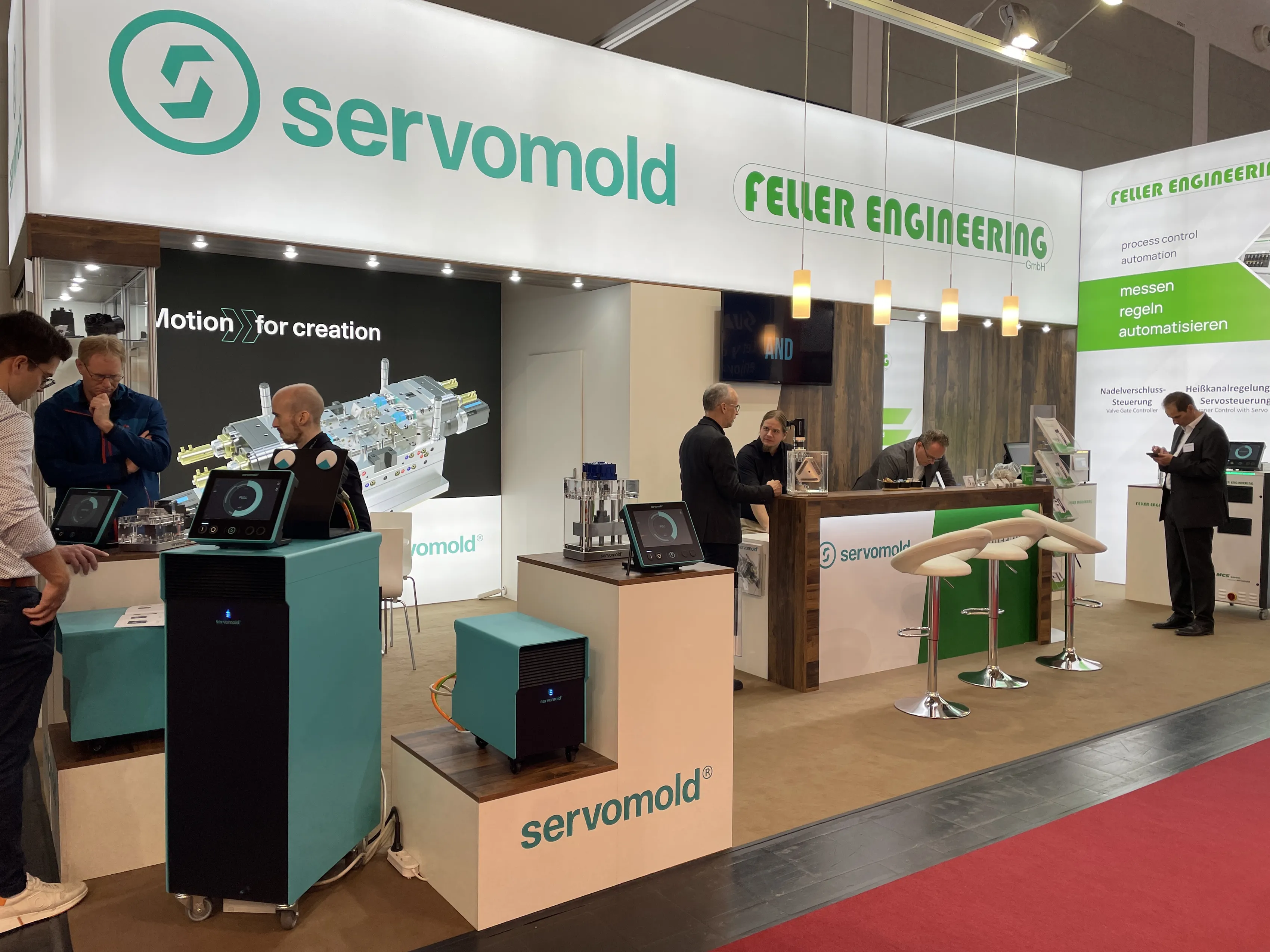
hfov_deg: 67.3
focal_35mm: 26
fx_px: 954
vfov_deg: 53.1
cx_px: 635
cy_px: 476
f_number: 1.6
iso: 32
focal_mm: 4.2
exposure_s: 1/109
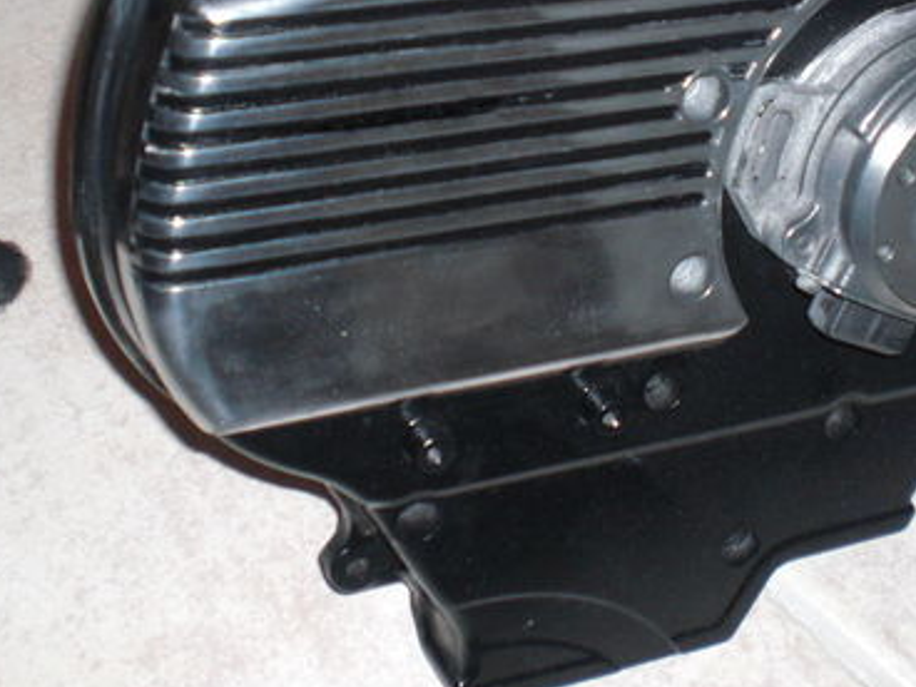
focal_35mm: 66
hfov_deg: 29.4
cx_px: 523
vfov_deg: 22.1
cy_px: 179
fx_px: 1746
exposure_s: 1/60
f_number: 3.1
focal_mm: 6.3
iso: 200
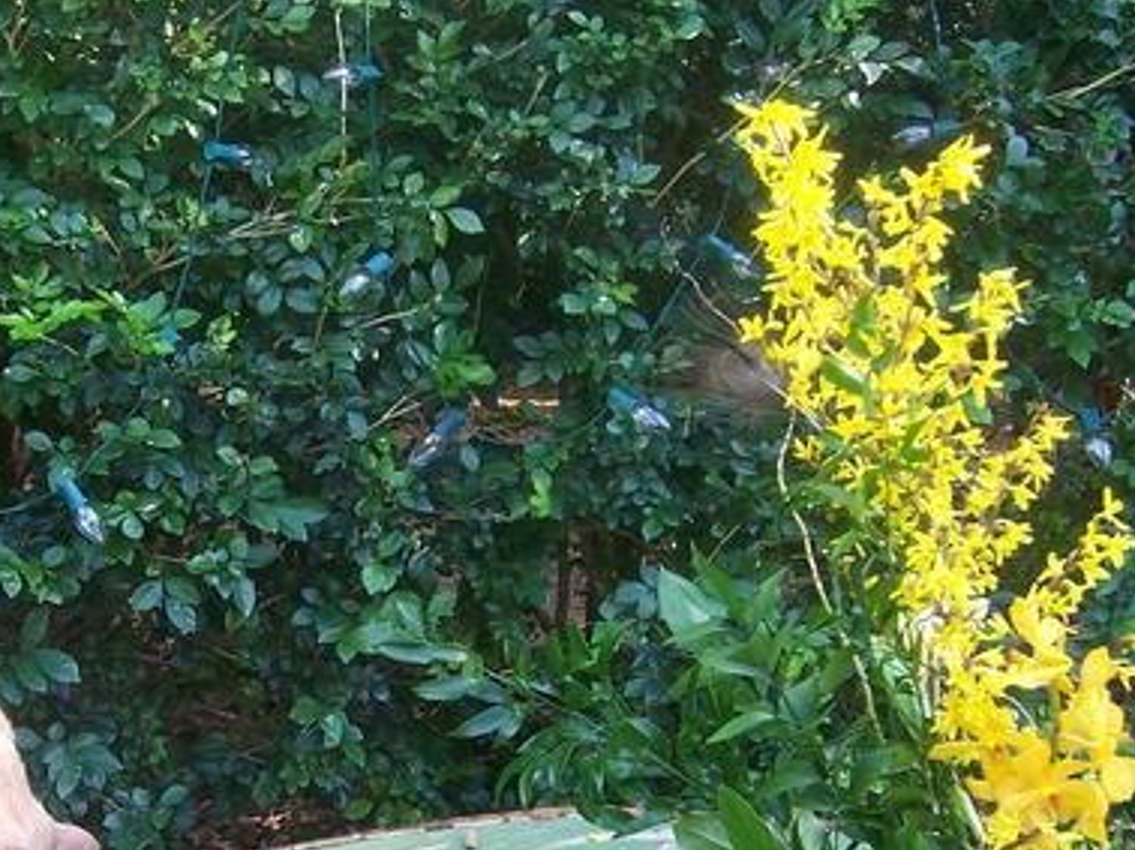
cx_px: 321
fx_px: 1999
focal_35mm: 61
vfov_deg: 23.7
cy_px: 667
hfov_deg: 31.3
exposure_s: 1/60
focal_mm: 6
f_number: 3
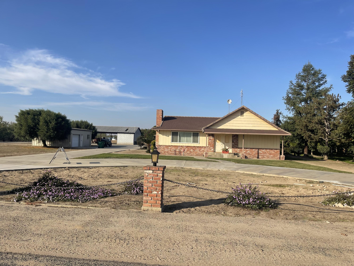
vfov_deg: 54.9
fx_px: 256
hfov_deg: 69.4
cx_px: 177
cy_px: 133
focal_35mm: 25
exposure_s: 1/3559
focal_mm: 5.1
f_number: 1.6
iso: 32
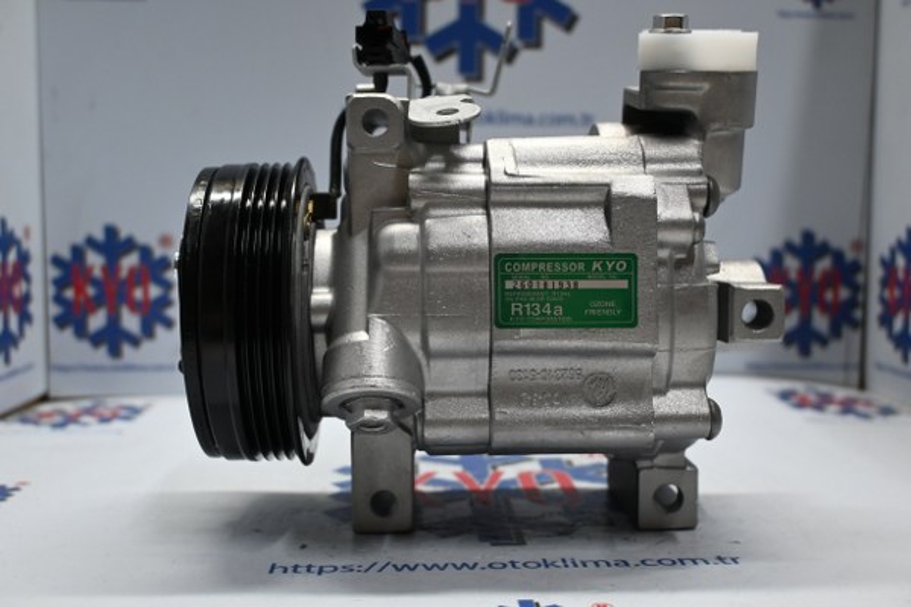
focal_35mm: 38
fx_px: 949
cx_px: 456
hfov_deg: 51.3
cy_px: 304
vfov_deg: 35.5
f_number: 4.2
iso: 1000
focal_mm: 25
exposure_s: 1/125
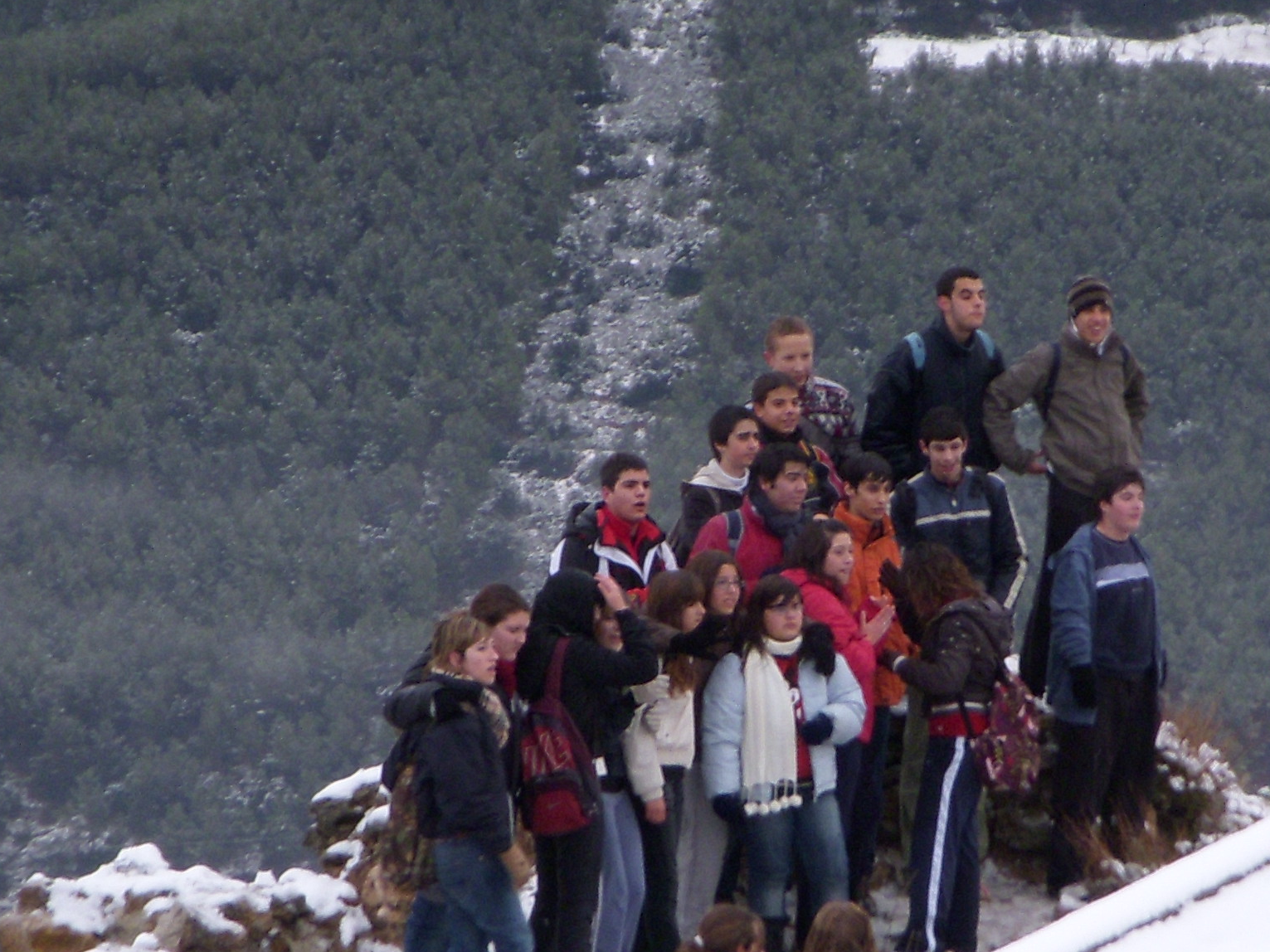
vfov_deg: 6.1
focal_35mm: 243
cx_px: 759
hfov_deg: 8.1
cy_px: 685
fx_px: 8915
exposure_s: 1/100
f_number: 4.2
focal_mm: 18.9
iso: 160
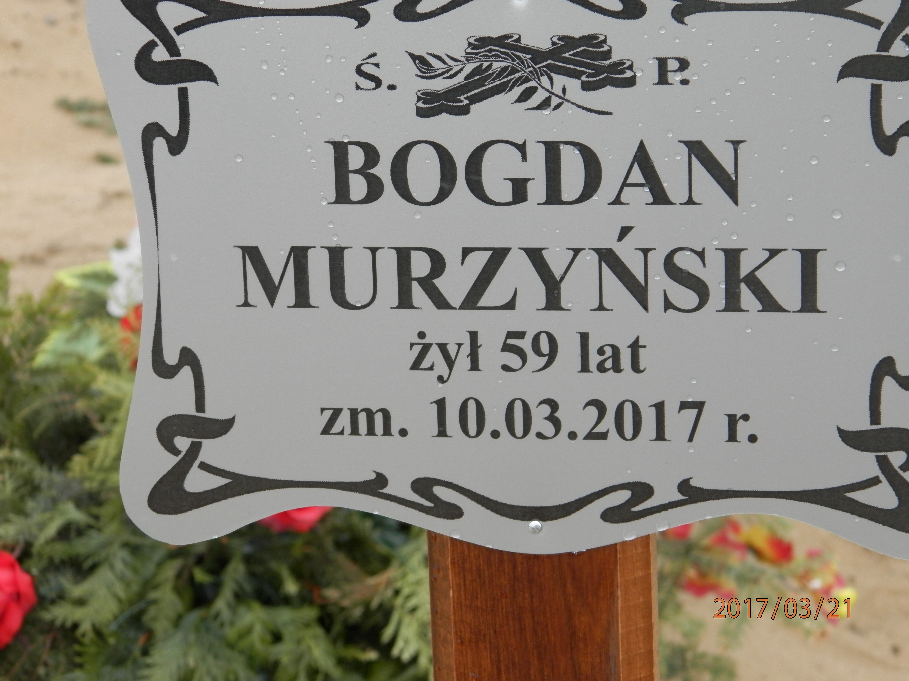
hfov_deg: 18.5
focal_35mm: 106
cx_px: 454
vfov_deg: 14.0
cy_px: 340
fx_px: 2784
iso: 200
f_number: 4.5
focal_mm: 19
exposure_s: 1/100
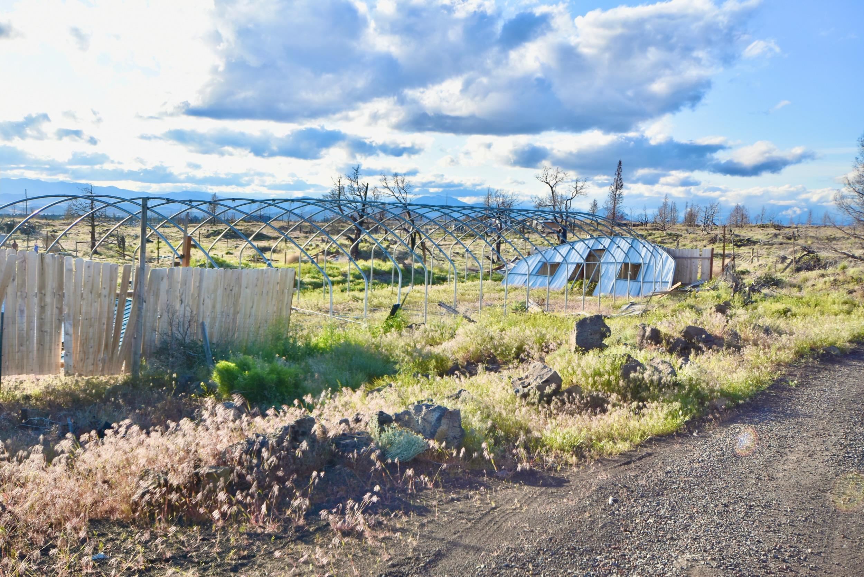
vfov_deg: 36.9
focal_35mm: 36
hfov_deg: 53.1
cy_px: 288
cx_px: 432
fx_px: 864
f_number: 7.1
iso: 200
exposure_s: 1/250
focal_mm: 24
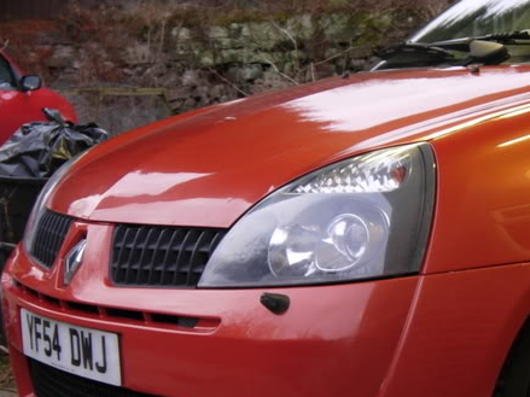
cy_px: 270
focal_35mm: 112
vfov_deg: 13.2
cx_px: 427
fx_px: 1714
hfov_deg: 17.4
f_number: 3.1
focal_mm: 10.1
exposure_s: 1/4
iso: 72
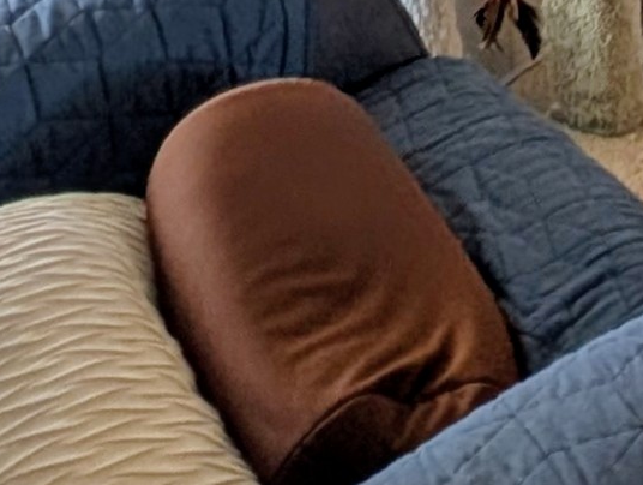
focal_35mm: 89
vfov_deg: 12.3
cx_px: 905
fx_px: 1656
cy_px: -761
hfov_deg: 19.7
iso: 43
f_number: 1.95
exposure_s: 1/120
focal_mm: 2.23
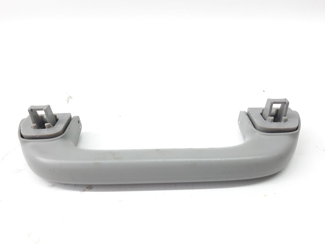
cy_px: 122
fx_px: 235
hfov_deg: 69.4
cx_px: 162
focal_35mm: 25
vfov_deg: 54.9
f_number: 2
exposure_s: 1/50
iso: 100
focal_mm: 4.6
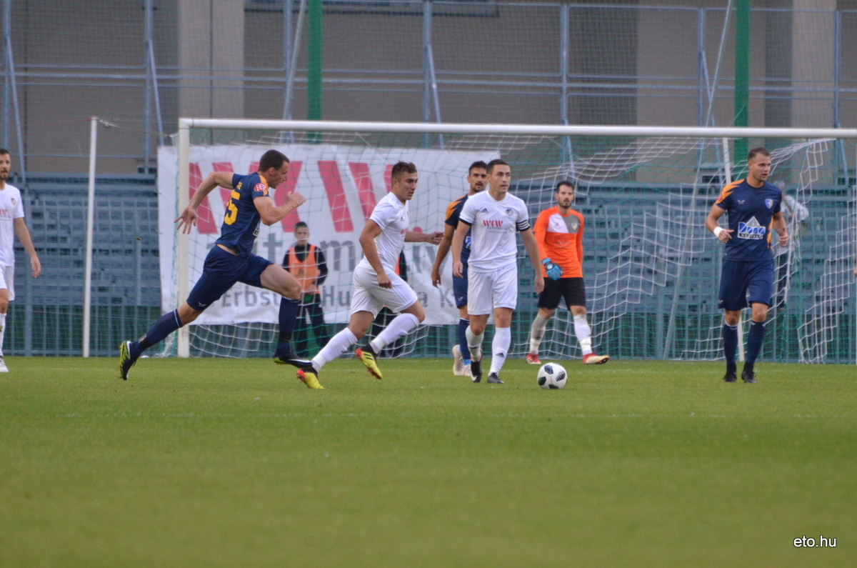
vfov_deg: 3.0
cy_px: 284
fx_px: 10691
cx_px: 428
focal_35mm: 450
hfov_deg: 4.6
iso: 1600
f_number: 5.6
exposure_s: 1/640
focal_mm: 300
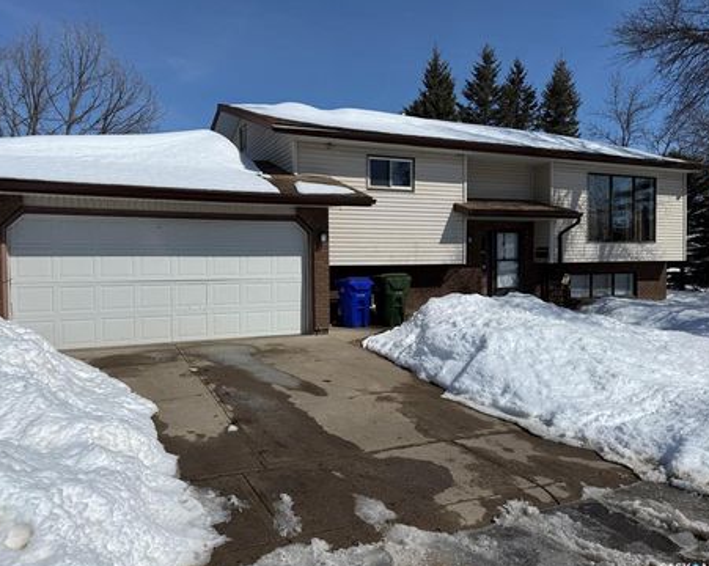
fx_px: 545
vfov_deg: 54.9
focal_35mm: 26
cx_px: 343
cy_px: 279
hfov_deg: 66.1
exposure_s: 1/14286
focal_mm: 6.76
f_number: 1.78
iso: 64
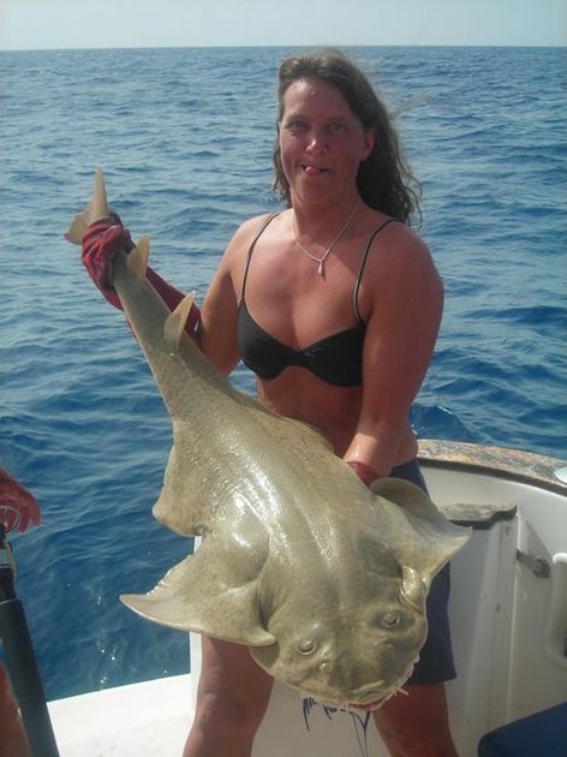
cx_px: 284
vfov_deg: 34.9
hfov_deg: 26.5
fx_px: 1202
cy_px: 378
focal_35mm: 55
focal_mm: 9.1
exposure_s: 1/148
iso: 50
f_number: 7.3
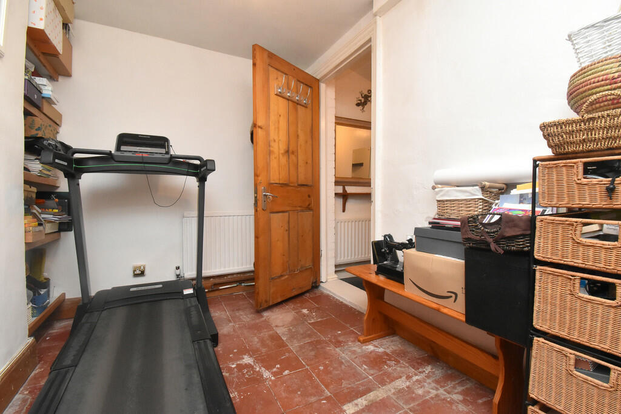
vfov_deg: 77.3
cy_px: 207
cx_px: 310
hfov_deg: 100.4
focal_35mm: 15
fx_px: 259
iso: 2500
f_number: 16
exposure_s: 1/60
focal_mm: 10
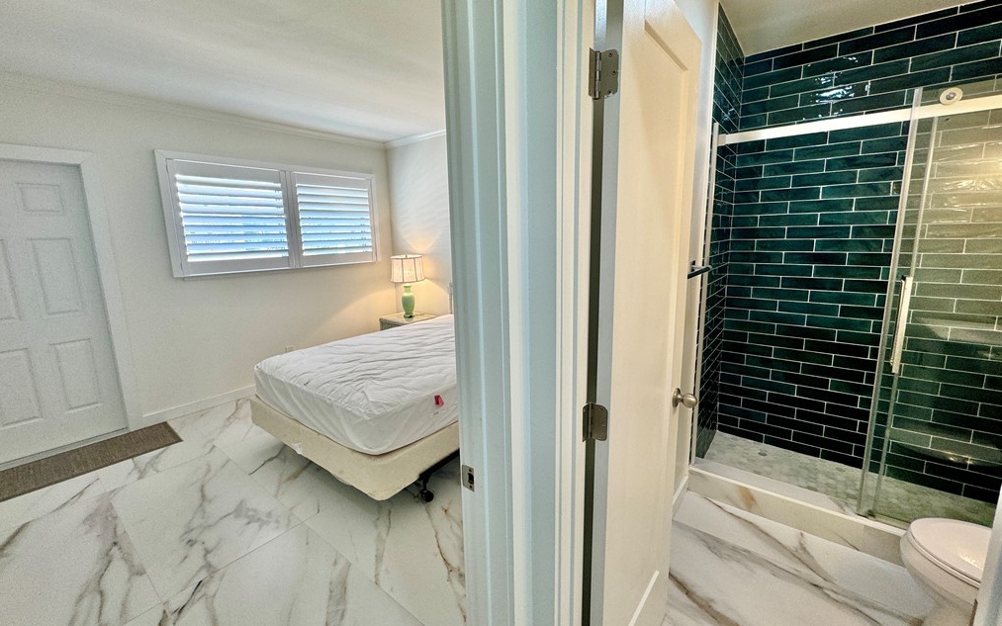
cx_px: 497
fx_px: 410
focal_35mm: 15
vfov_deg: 74.8
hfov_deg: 101.5
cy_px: 301
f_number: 2.2
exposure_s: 1/120
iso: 80
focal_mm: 2.22
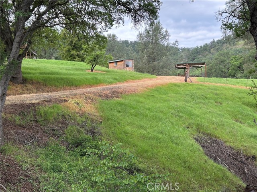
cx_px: 128
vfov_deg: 30.3
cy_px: 96
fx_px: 356
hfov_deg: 39.7
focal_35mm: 48
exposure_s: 1/527
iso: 64
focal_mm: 6.86
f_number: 1.78
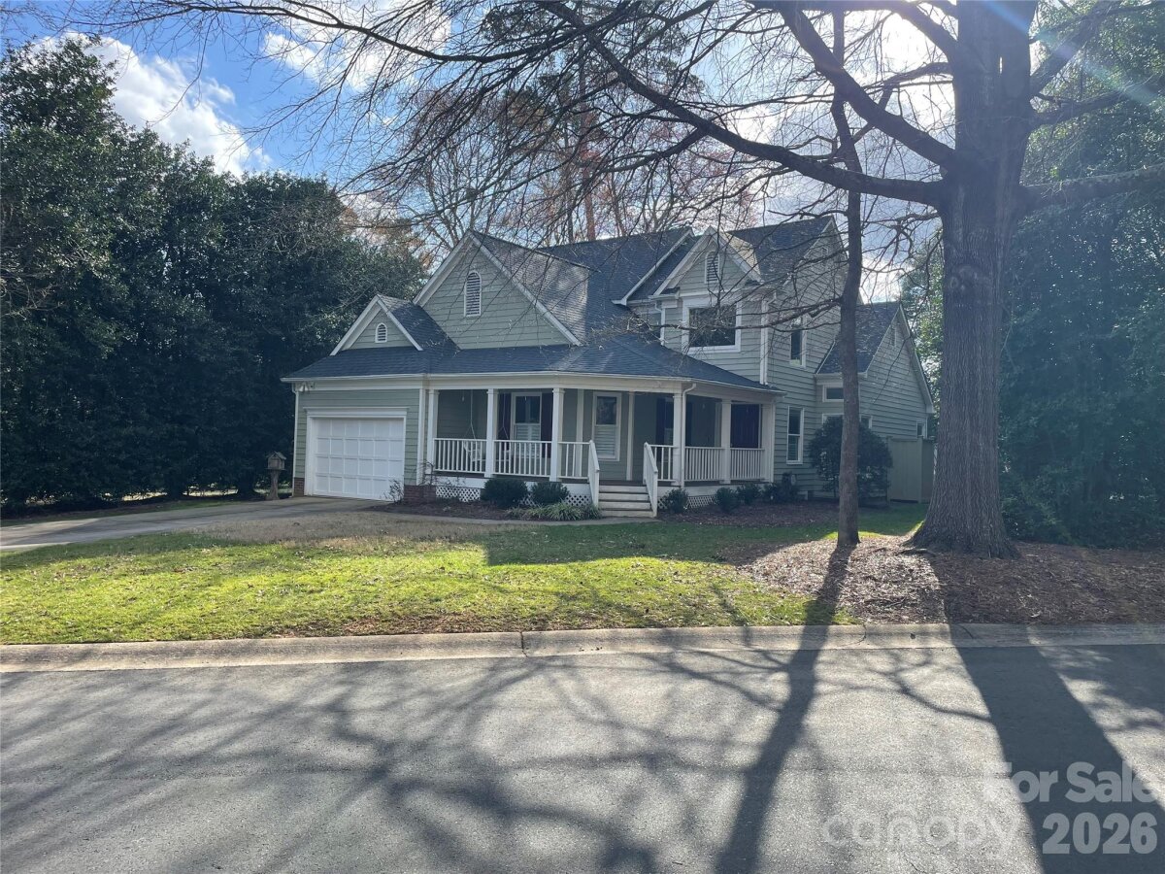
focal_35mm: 26
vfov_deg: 53.1
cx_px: 582
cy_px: 437
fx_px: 875
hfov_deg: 67.3
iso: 32
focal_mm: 4.2
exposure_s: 1/1319
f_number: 1.6
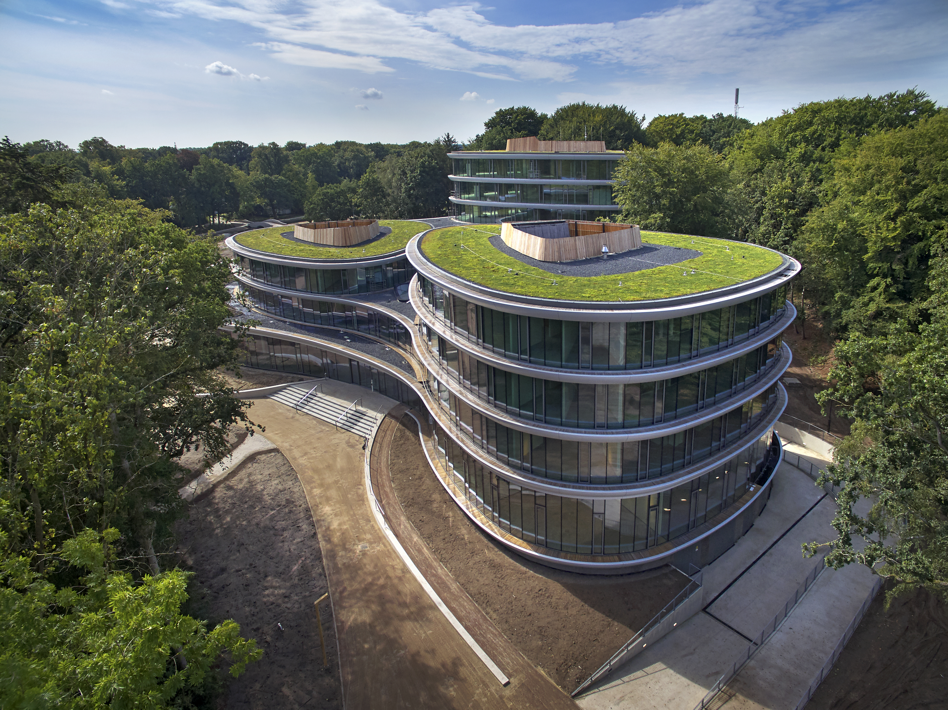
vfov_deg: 65.9
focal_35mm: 20
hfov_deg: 81.8
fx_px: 548
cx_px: 474
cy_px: 355
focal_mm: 3.61
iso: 100
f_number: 2.8
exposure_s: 1/944
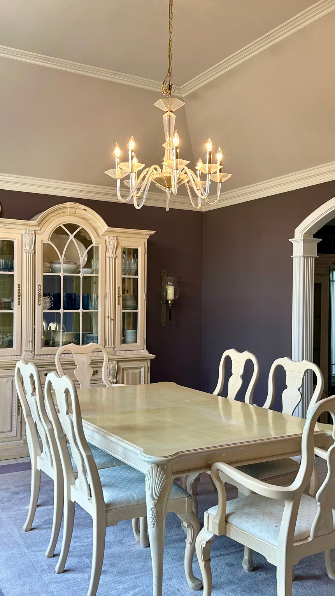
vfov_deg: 56.6
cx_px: 173
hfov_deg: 33.7
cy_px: 299
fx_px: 553
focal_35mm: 35
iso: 80
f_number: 1.78
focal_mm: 6.86
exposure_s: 1/120
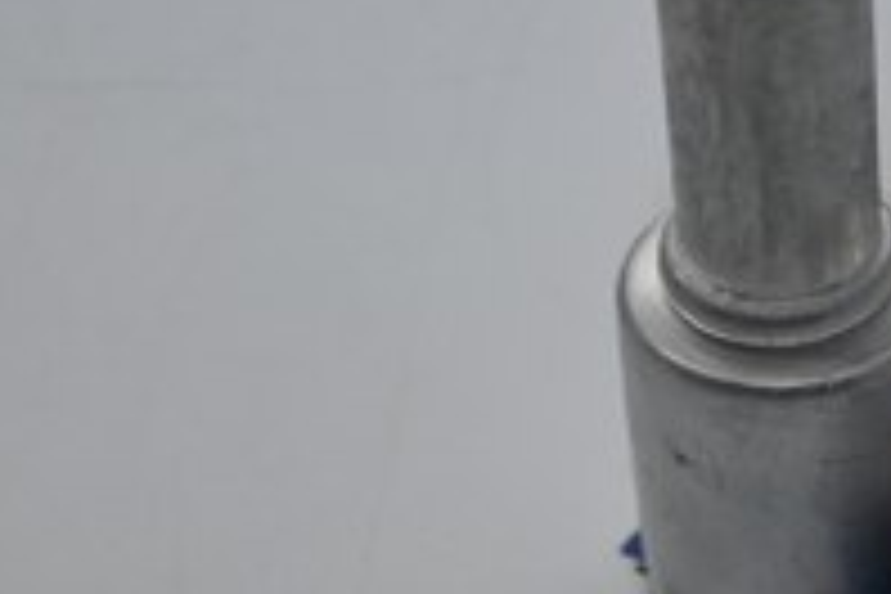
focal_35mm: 109
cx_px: 1012
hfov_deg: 18.0
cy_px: 202
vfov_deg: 12.6
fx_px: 2698
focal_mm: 24
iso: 400
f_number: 4.2
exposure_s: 1/125
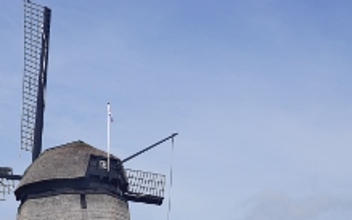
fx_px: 643
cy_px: 197
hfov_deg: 30.0
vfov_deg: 19.1
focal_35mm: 67
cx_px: 76
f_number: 10
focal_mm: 24
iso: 100
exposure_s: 1/250
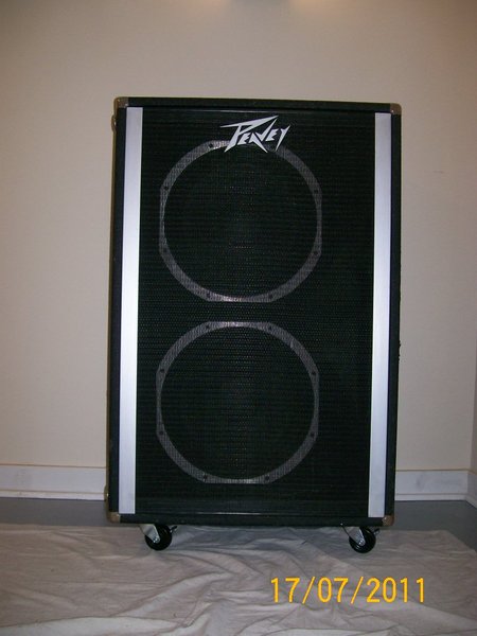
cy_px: 318
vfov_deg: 51.4
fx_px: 661
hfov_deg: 39.7
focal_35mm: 36
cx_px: 238
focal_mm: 6
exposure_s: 1/64
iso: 80
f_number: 2.7
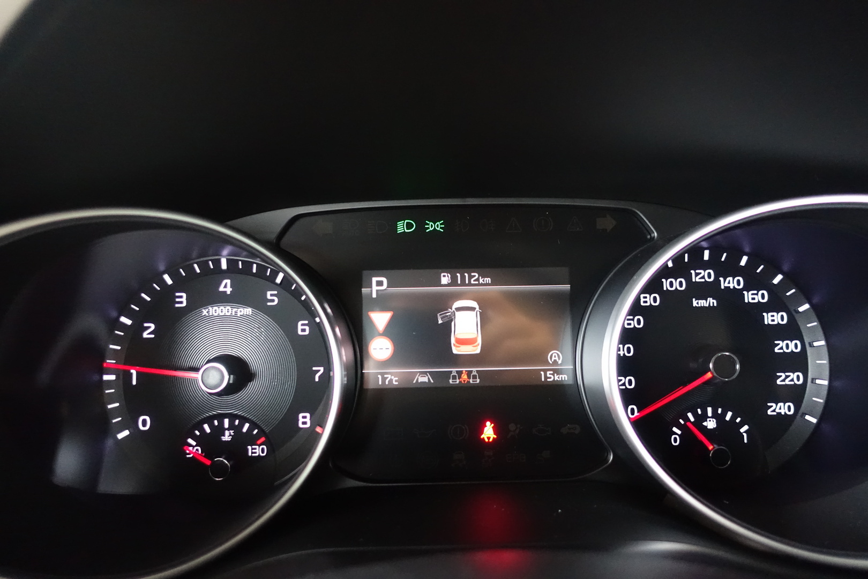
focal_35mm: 24
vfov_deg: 53.1
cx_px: 434
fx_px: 579
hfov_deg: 73.7
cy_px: 290
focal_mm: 8.8
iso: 3200
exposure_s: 1/80
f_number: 1.8
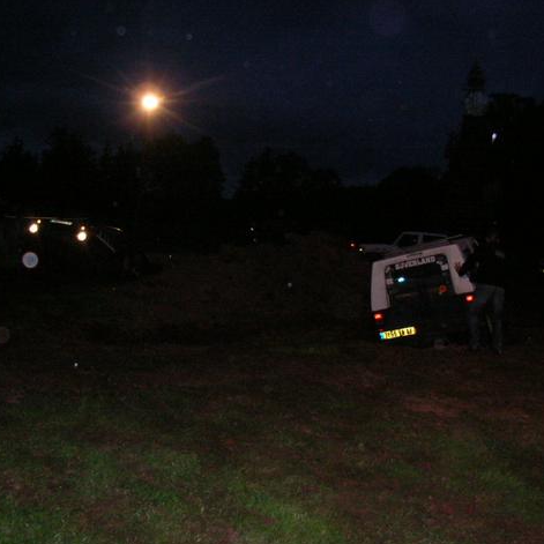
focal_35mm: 42
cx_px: 283
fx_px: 747
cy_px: 274
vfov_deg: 40.0
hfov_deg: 40.0
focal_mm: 5.8
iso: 200
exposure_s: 1/60.1
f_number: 2.8
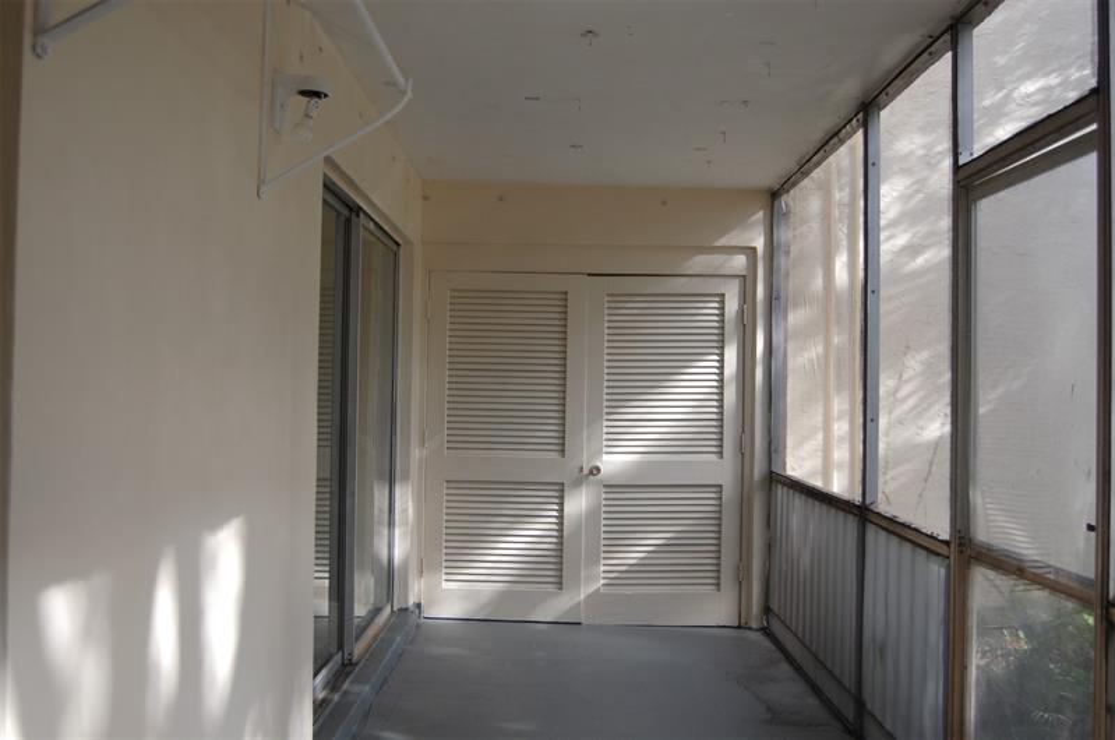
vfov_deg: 36.8
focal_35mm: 36
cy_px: 370
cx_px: 558
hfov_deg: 53.2
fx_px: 1113
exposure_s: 1/320
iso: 400
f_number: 4
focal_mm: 24
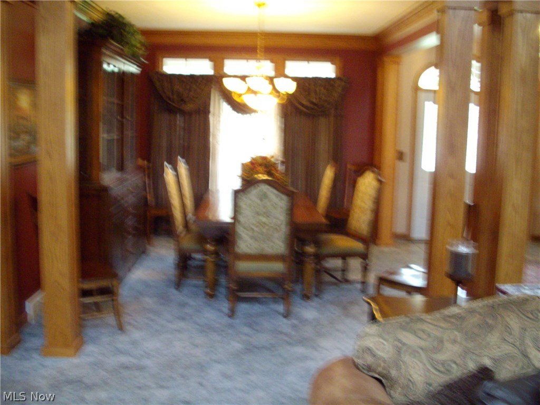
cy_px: 202
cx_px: 270
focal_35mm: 37
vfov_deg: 38.7
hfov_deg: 50.1
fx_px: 577
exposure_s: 1/13
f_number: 2.8
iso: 400
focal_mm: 6.2
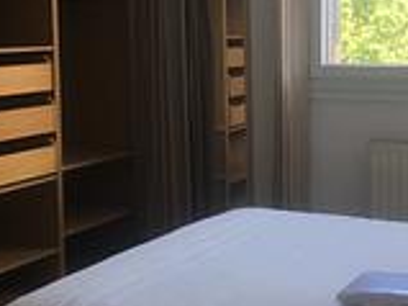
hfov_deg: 26.7
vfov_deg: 20.1
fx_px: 860
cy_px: 136
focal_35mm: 73
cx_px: 226
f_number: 2.2
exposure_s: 1/100
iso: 40
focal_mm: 4.15
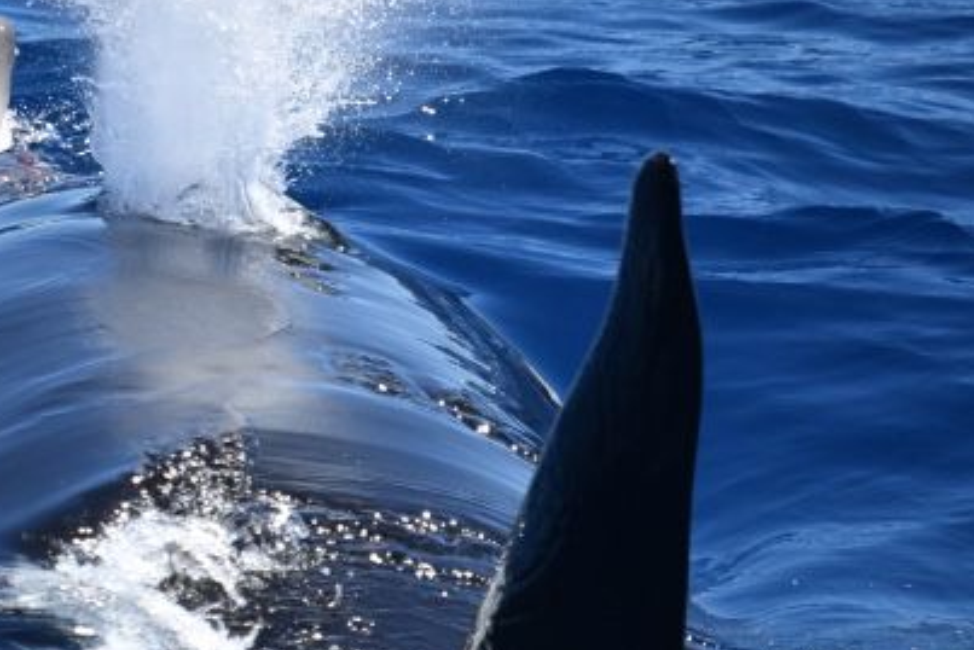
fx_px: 32206
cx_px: 215
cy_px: 361
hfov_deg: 1.7
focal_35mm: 1190
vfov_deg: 1.2
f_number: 6.3
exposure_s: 1/8000
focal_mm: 600
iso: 2000
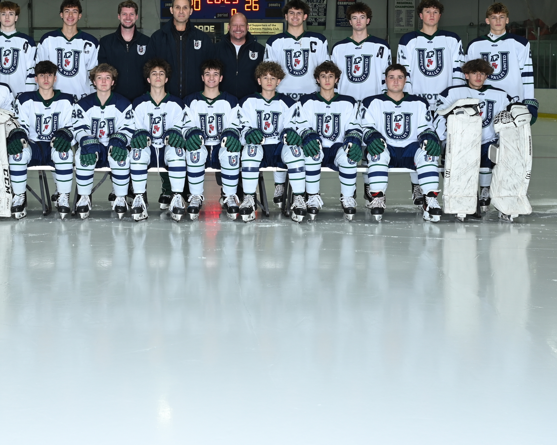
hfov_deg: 29.3
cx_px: 167
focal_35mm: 64
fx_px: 1055
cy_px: 114
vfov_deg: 23.6
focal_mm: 38
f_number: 7.1
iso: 400
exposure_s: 1/80
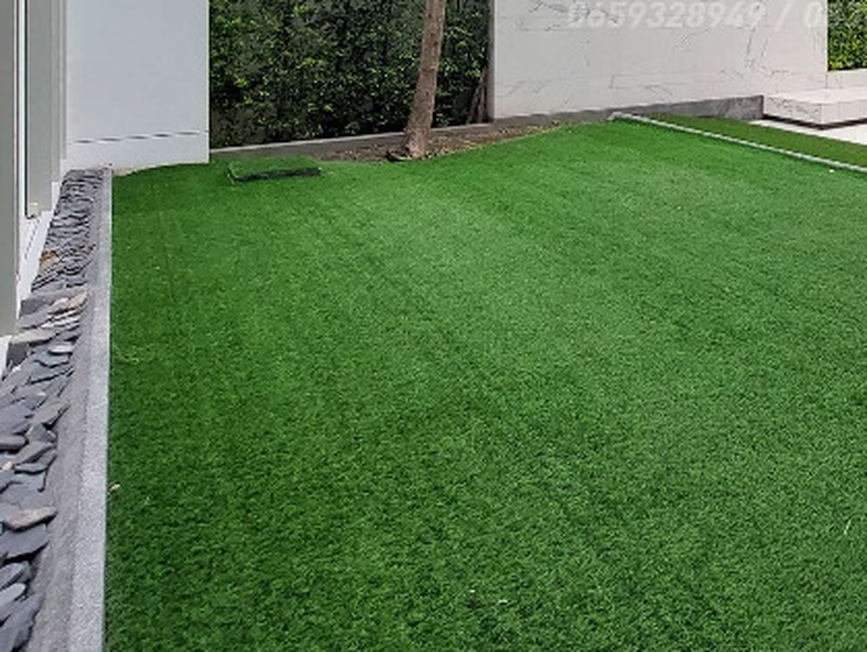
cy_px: -17
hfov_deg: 51.4
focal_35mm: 31
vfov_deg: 39.5
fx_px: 777
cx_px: 782
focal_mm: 1.74
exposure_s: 1/232
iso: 50
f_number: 2.2
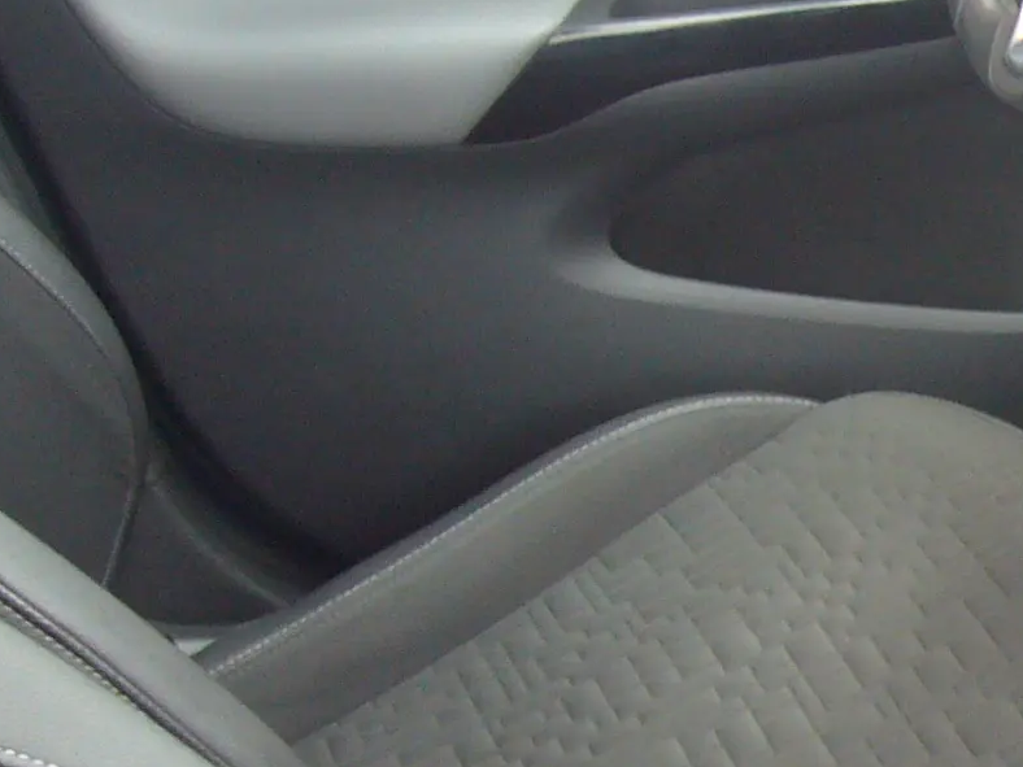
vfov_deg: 14.7
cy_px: 664
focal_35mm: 100
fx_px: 2955
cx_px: 1653
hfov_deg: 17.2
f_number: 2.8
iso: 100
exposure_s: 1/15
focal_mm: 4.6
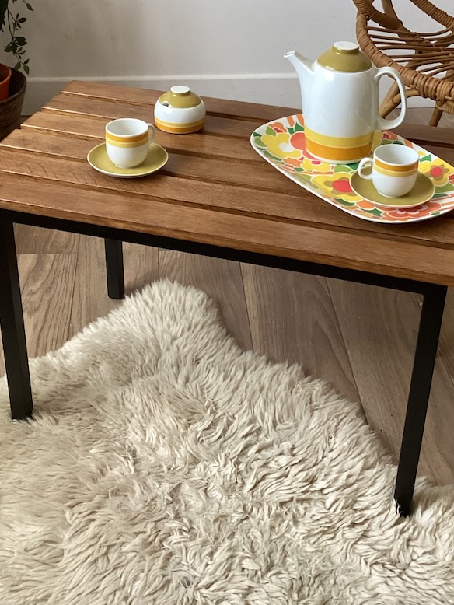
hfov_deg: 28.6
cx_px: 231
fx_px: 891
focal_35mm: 51
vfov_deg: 37.1
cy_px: 202
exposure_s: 1/40
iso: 320
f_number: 2.4
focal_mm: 3.3
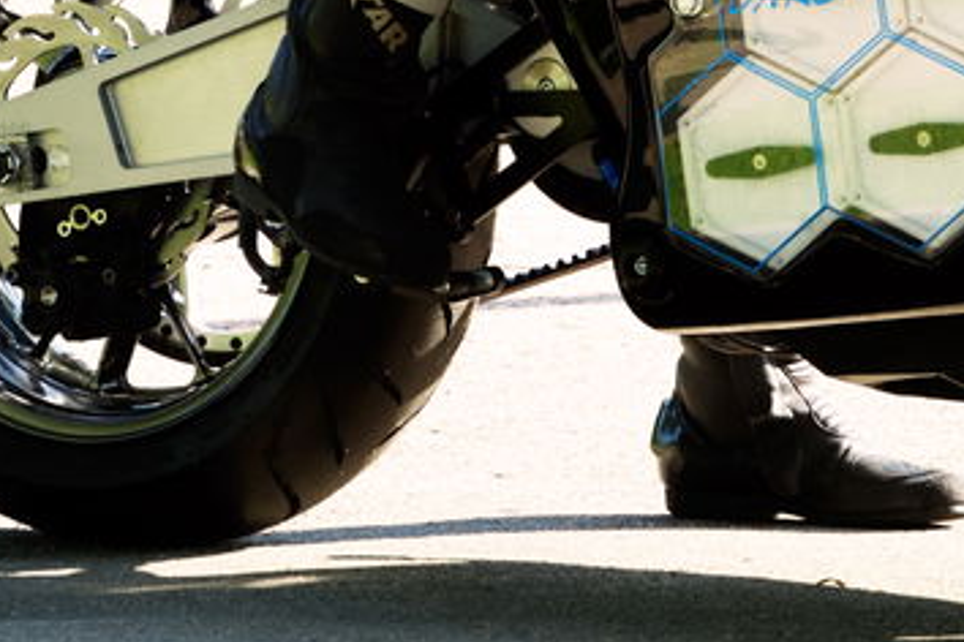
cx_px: 1144
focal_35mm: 836
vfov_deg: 1.6
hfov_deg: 2.5
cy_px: -604
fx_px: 22384
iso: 400
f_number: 7.1
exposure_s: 1/250
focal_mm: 185
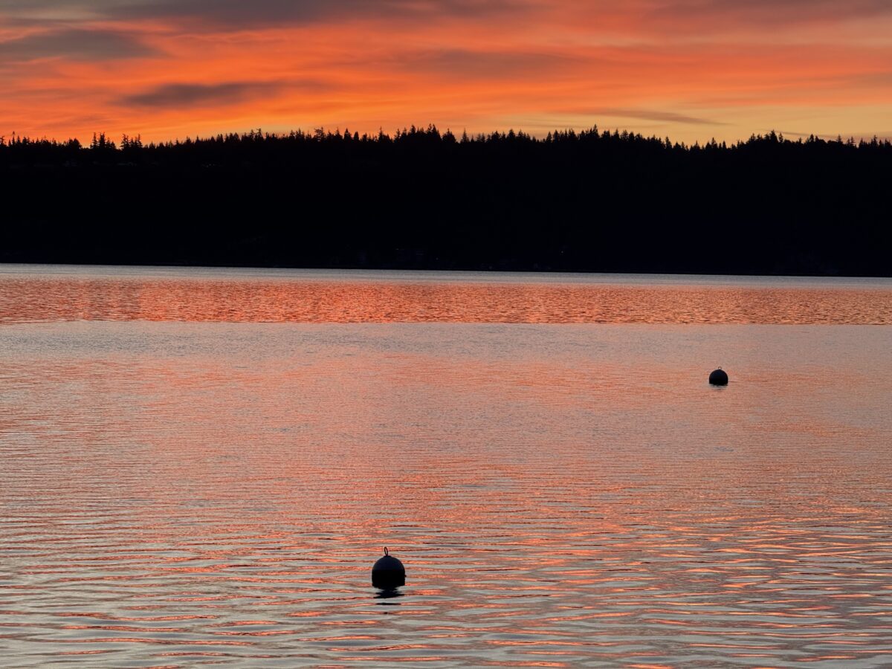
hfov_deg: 16.4
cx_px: 446
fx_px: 3092
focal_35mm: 120
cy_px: 334
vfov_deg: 12.3
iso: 64
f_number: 2.8
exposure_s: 1/99
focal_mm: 15.66
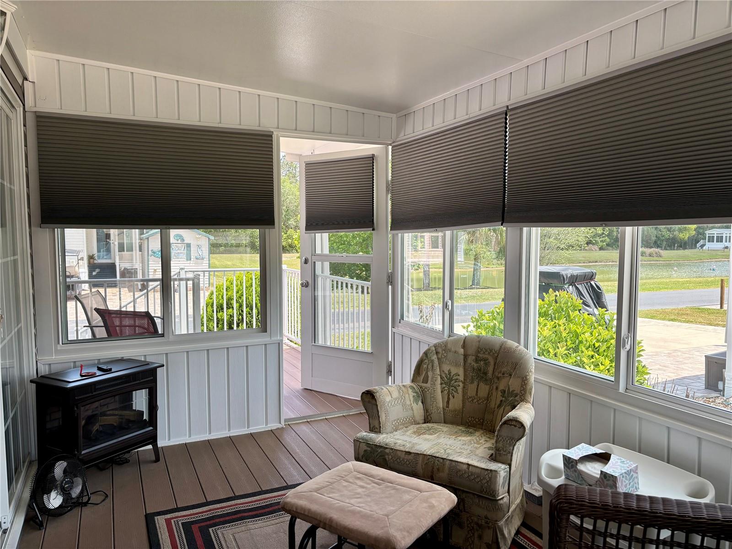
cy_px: 274
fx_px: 550
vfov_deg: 53.1
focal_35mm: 26
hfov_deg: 67.3
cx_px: 366
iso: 50
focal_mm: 5.96
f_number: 1.6
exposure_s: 1/493
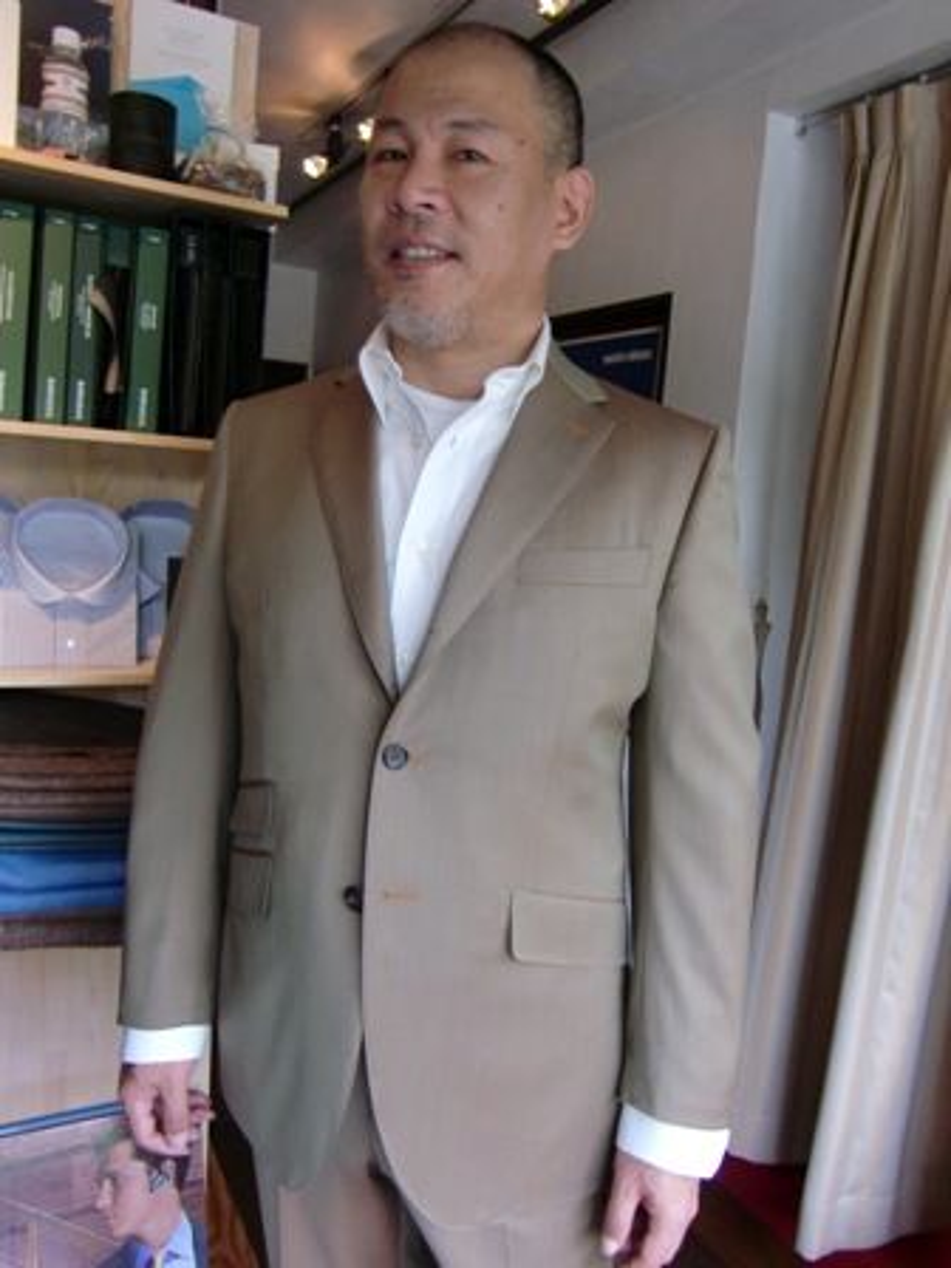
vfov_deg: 63.4
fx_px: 1026
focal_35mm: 28
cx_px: 476
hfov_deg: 49.7
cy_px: 634
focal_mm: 4.9
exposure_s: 1/100
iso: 200
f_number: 2.6
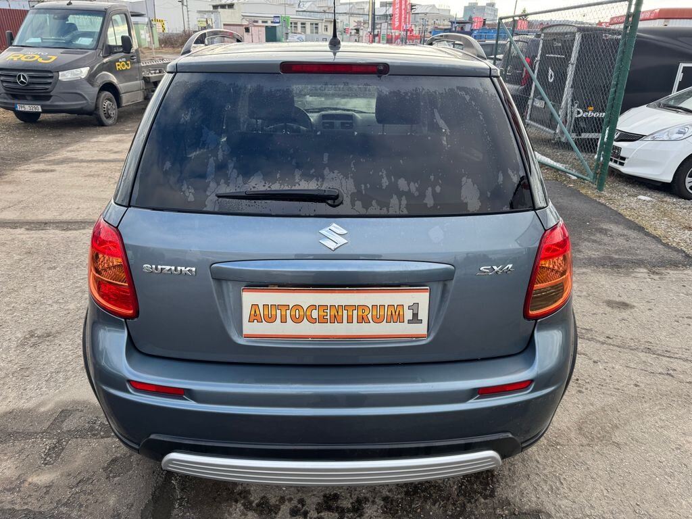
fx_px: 480
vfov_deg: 56.8
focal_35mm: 24
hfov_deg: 71.6
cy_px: 260
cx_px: 346
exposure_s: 1/379
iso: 80
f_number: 1.78
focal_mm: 6.76
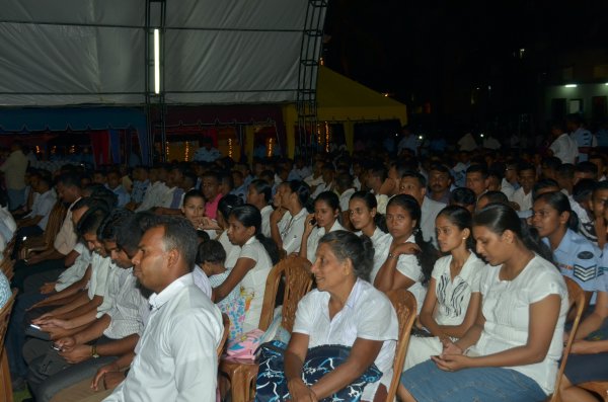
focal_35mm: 42
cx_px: 304
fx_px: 708
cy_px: 201
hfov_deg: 46.5
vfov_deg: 31.7
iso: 320
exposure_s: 1/80
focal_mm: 28
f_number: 5
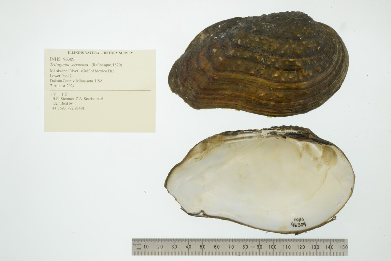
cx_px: 196
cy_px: 130
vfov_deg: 22.6
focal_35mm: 60
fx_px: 652
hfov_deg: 33.4
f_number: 32
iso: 100
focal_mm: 60
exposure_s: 1/8
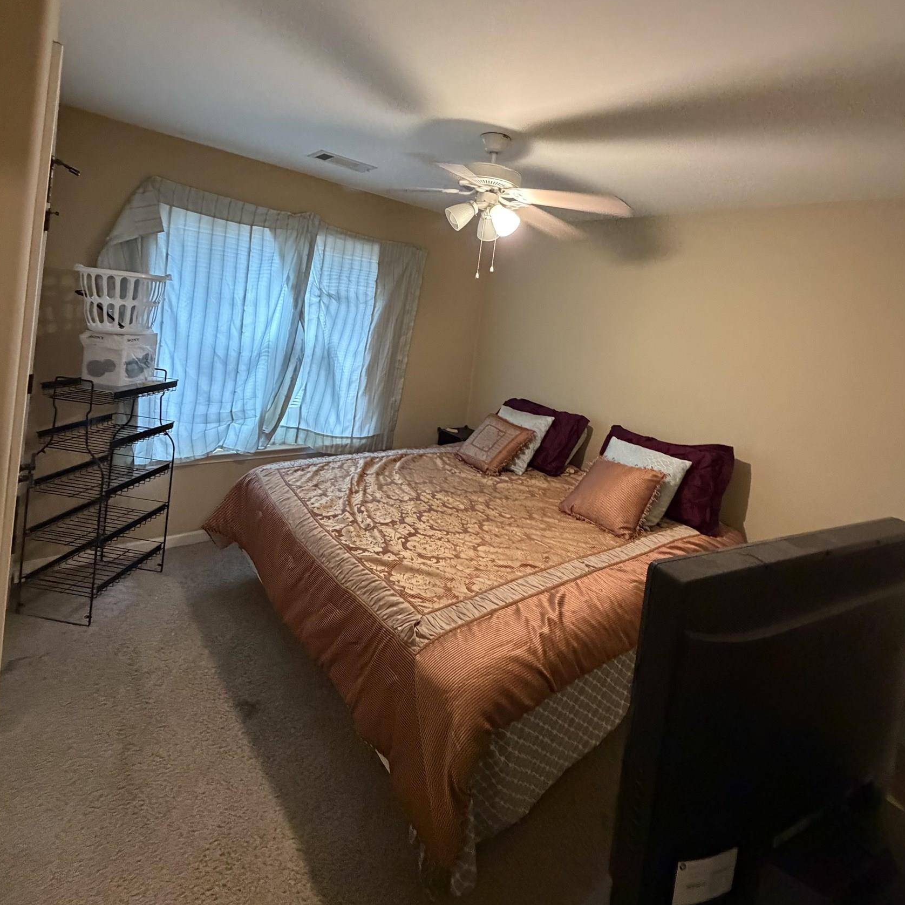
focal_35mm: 17
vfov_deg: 82.2
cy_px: 335
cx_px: 462
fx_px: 503
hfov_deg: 84.0
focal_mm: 2.22
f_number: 2.2
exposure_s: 1/60
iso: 640
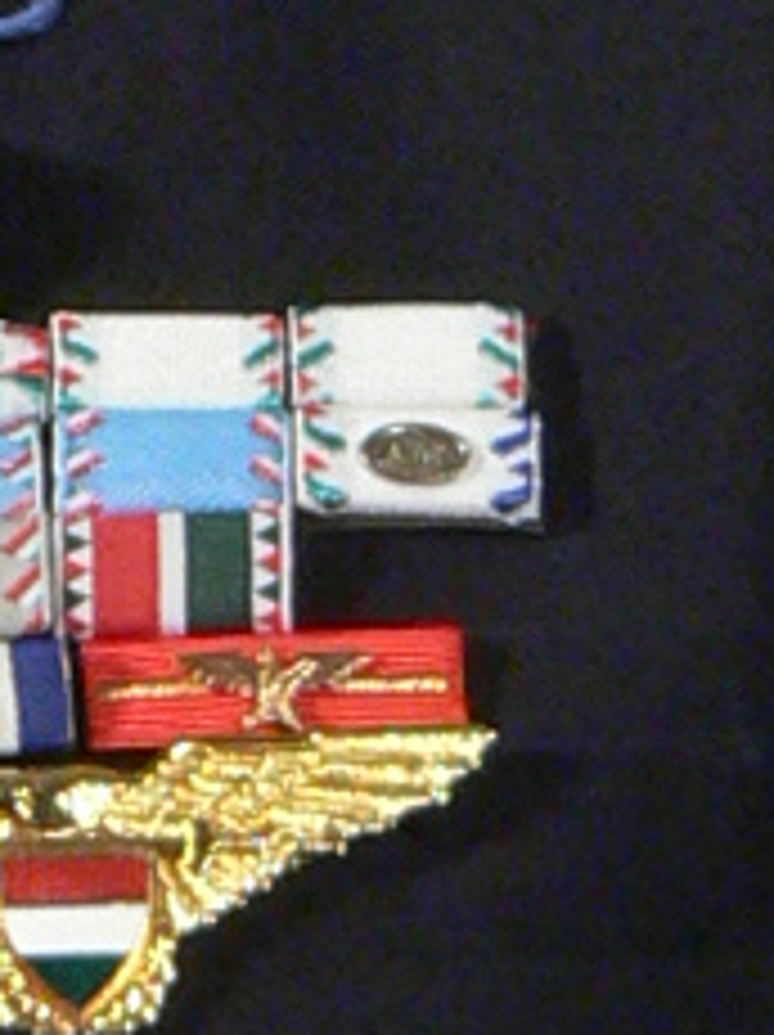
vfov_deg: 2.3
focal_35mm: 850
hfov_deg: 1.7
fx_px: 25388
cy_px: -1120
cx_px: -1084
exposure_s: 1/25
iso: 200
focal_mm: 20.2
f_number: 4
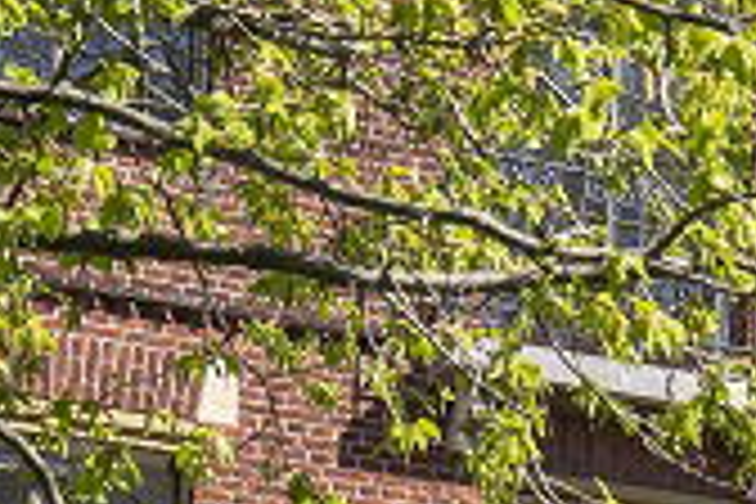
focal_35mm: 143
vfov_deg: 9.1
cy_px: 927
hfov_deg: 12.8
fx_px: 3003
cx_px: 1436
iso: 100
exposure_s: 1/125
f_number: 6.3
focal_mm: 24
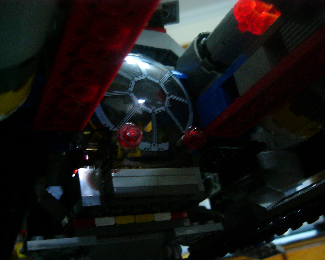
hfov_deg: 49.1
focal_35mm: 37
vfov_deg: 40.1
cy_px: 130
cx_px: 169
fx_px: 356
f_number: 2.8
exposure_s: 1/8
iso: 200
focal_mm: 5.8
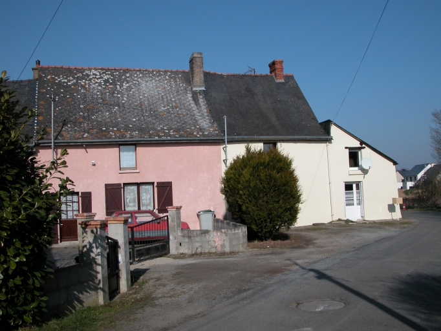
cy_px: 166
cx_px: 220
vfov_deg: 40.7
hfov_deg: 52.6
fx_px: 446
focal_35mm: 35
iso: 100
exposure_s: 1/552
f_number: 7.1
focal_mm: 8.9
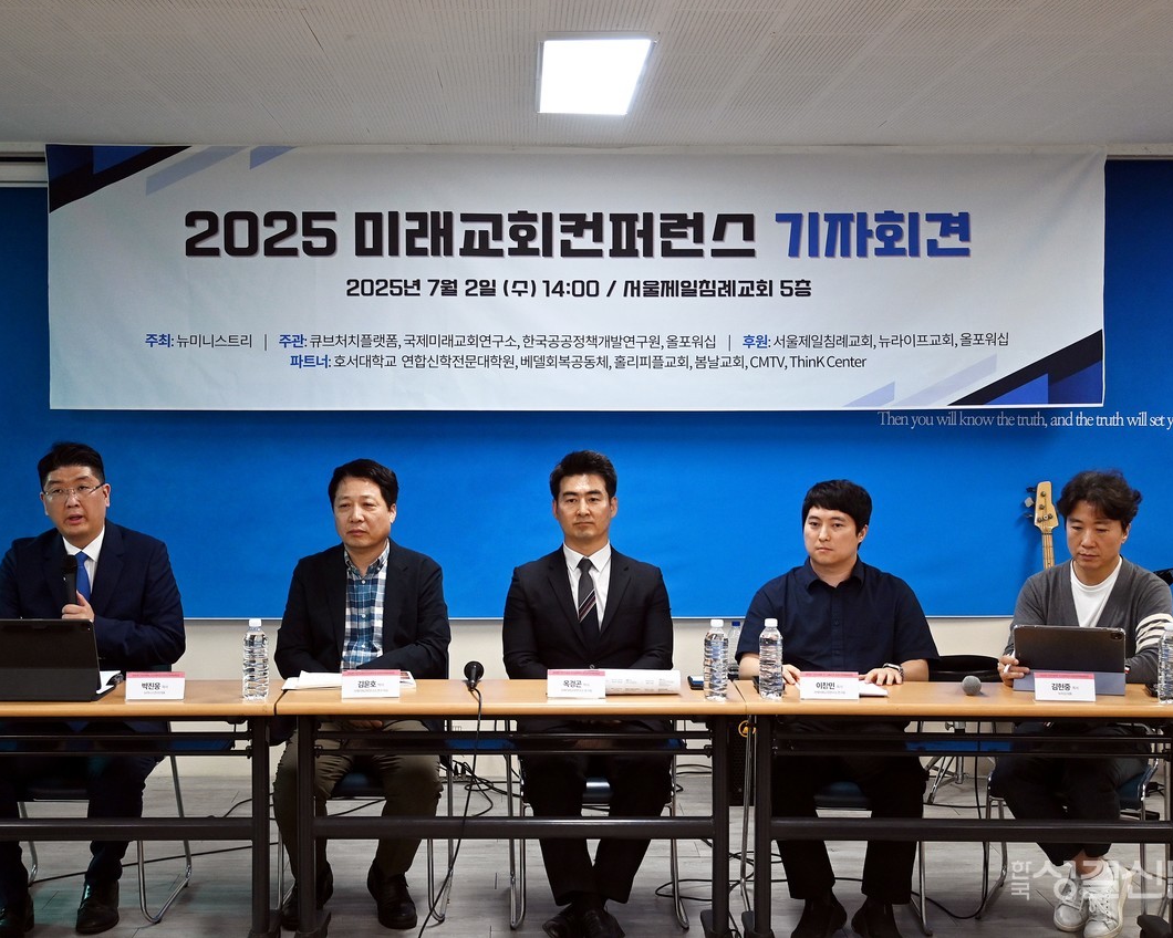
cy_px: 467
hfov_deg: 36.6
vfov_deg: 29.7
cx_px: 548
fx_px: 1771
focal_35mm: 51
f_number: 4.8
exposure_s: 1/125
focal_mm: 30
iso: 720
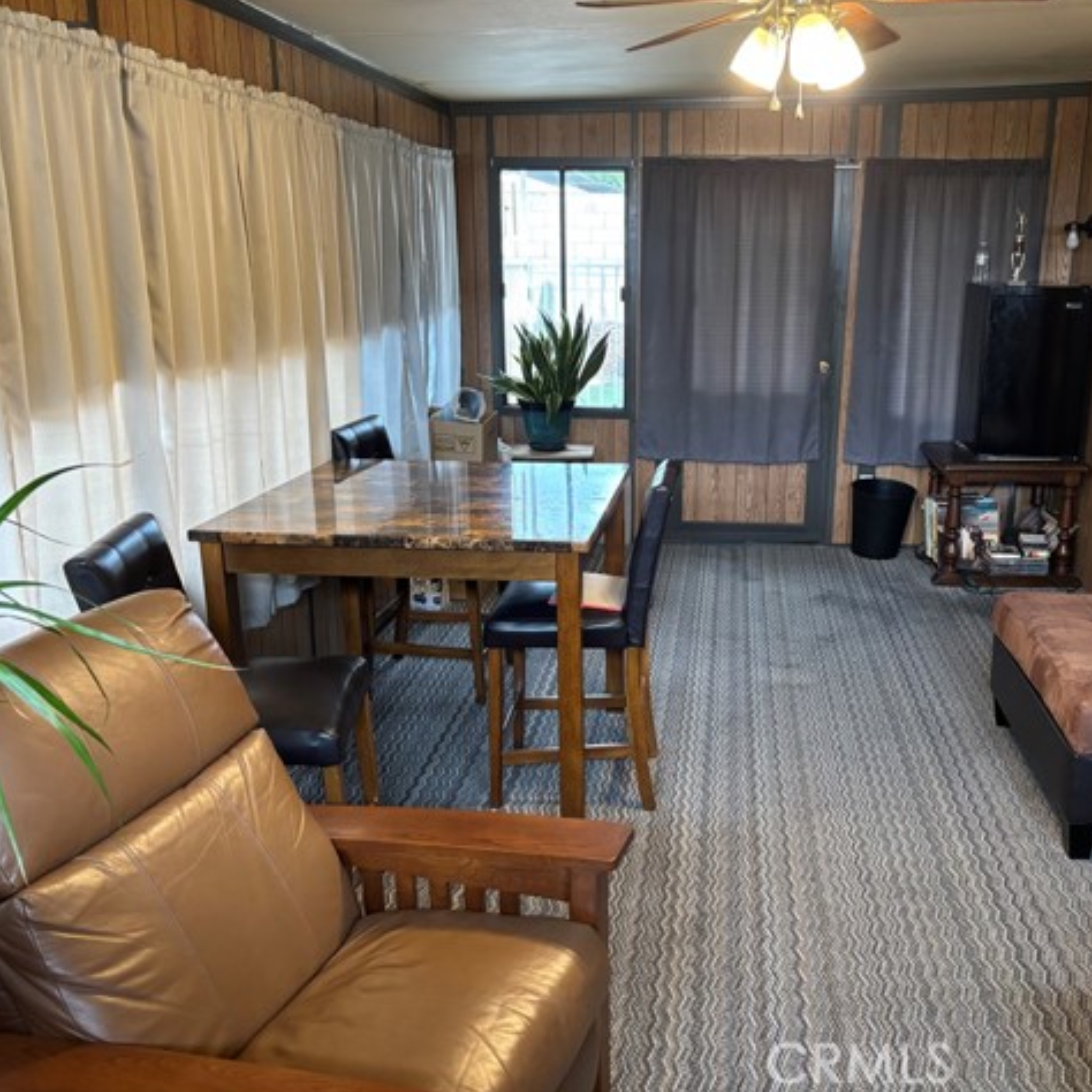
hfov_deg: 52.3
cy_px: 544
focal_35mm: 31
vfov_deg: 52.5
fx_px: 1106
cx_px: 643
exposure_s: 1/60
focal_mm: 5.96
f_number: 1.6
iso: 400
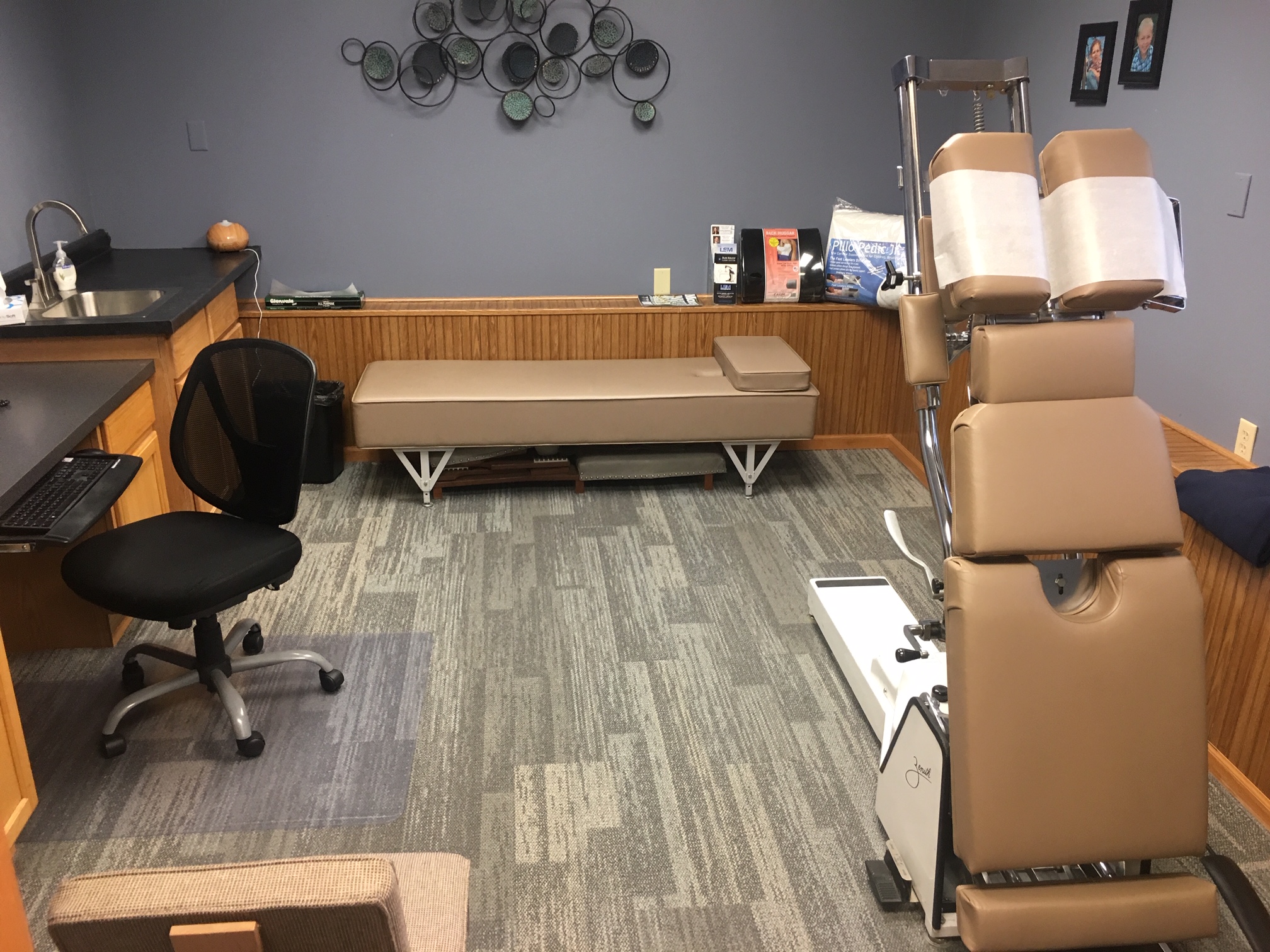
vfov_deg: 48.2
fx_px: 1064
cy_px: 476
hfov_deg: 61.7
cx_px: 635
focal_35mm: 29
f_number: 2.2
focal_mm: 4.15
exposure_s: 1/30
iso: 100
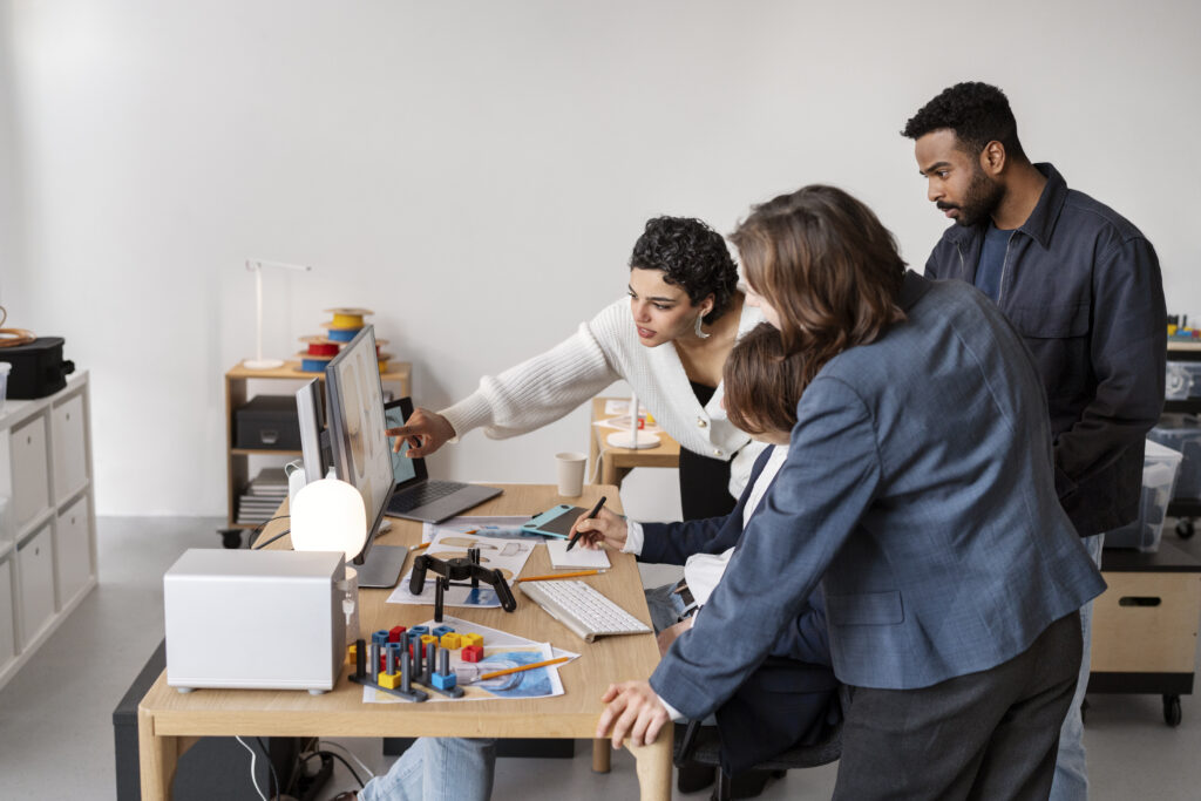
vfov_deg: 37.9
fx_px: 1168
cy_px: 400
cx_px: 600
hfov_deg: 54.4
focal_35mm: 35
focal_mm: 35
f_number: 2.2
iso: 1600
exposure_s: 1/250
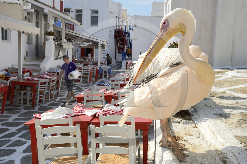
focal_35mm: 34
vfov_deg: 38.9
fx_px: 233
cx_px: 124
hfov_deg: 55.8
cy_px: 82
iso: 200
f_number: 10
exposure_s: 1/400
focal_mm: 34
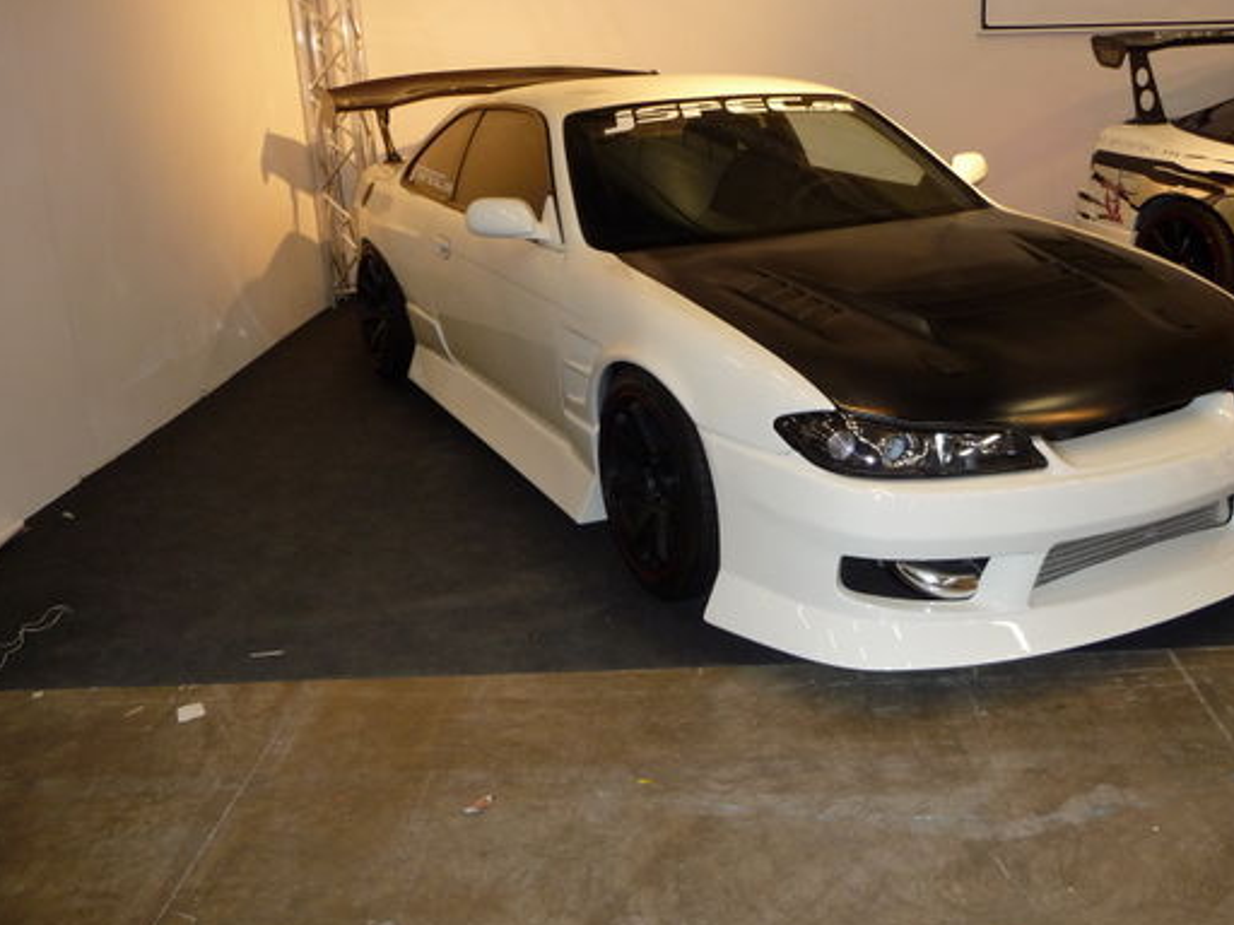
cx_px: 757
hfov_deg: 52.2
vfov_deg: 40.7
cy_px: 417
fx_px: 1248
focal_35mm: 35
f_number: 3.3
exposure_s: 1/30
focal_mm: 4.7
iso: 250
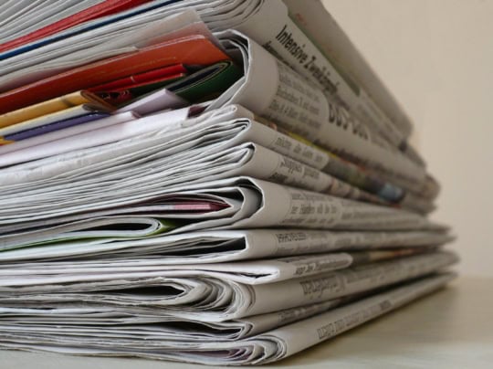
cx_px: 246
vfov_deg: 26.5
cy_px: 184
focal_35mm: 55
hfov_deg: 35.0
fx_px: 783
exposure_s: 1/25
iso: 200
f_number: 3.5
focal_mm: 9.1
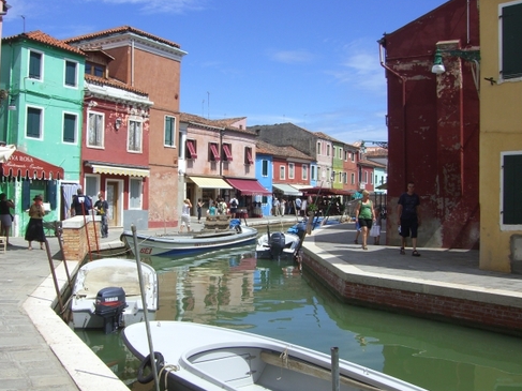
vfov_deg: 36.8
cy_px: 196
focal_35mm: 39
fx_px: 588
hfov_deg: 47.9
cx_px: 255
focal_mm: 6.2
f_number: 4.3
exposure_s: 1/1000
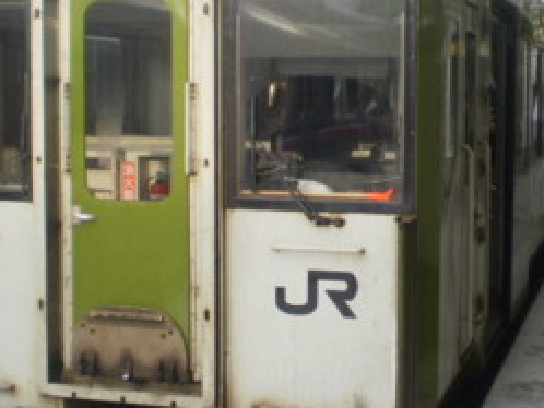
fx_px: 1022
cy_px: 159
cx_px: 369
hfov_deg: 29.6
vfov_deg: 22.6
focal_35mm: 65
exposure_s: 1/160
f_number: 3.1
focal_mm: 6.3
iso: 64
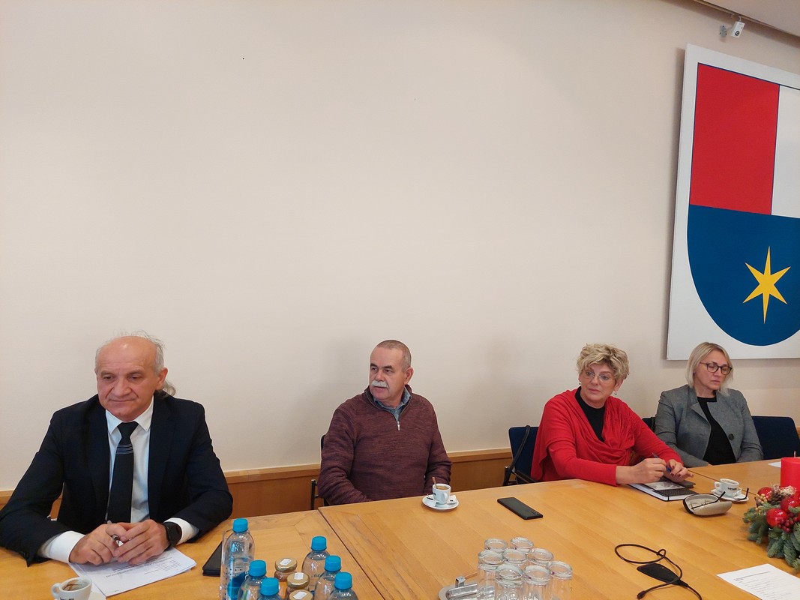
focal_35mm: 25
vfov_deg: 54.9
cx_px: 400
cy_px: 300
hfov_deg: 69.4
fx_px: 578
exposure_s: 1/100
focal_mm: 5.23
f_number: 1.8
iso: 250
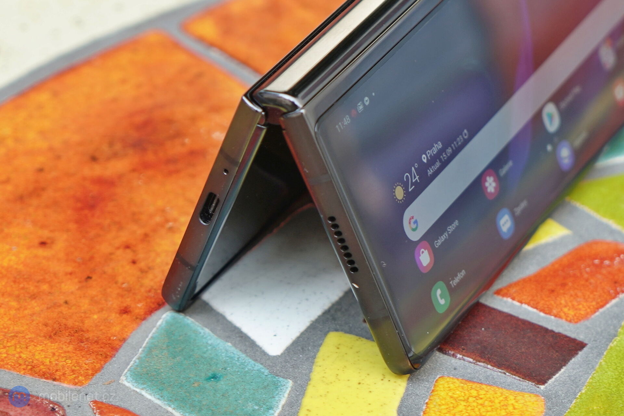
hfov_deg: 36.9
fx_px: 936
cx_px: 312
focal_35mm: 54
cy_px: 208
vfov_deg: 25.1
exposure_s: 1/100
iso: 125
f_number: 4
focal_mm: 54
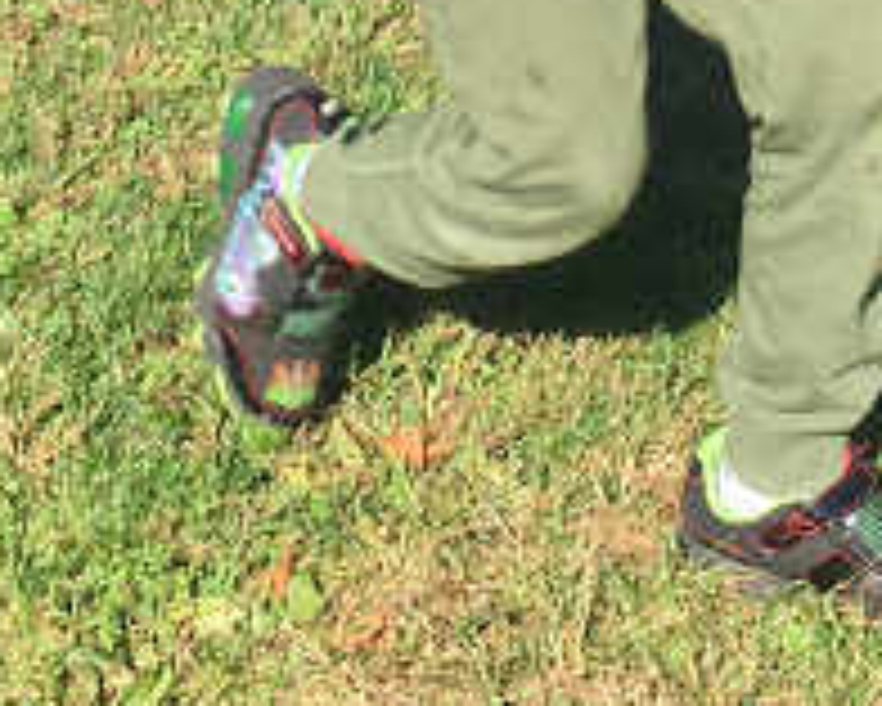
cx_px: 407
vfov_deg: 9.3
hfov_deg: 12.5
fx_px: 4022
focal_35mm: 154
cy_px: -787
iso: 25
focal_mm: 4.15
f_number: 2.2
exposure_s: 1/827
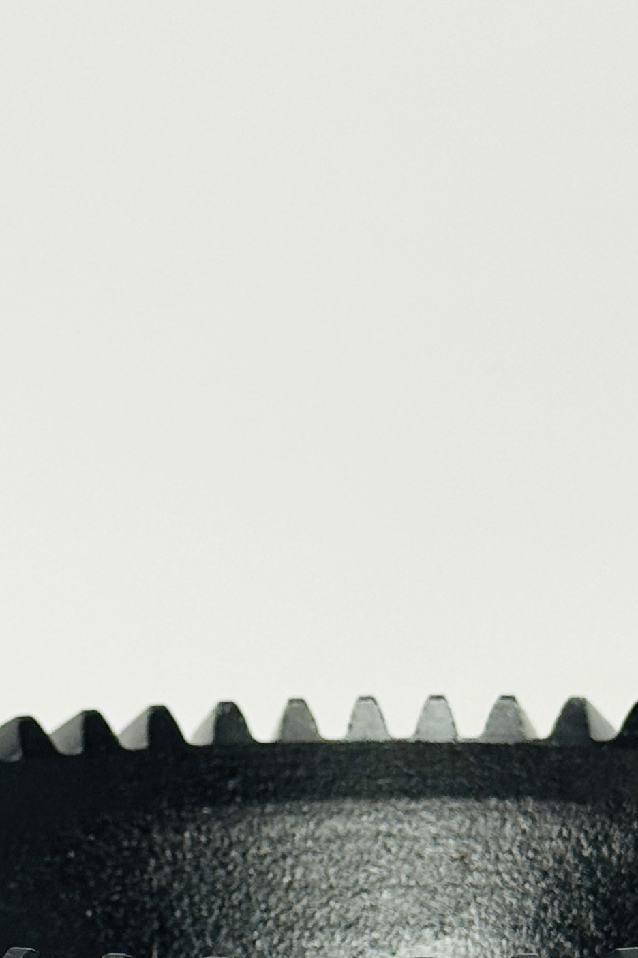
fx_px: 3643
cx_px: 392
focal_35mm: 137
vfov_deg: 14.7
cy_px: 1016
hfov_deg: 10.0
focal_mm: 6.76
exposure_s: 1/100
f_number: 1.78
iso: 80
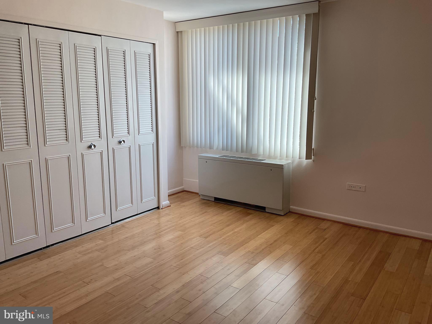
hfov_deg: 61.7
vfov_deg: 48.2
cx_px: 216
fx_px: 362
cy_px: 162
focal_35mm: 29
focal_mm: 3
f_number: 1.8
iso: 25
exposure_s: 1/120
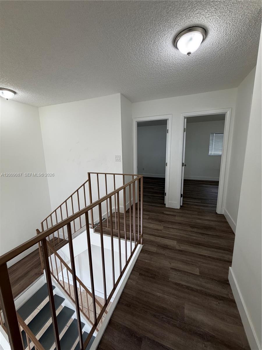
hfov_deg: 85.7
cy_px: 175
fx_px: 141
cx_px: 131
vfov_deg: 102.1
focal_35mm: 14
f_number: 2.2
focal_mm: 2.22
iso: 125
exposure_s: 1/120
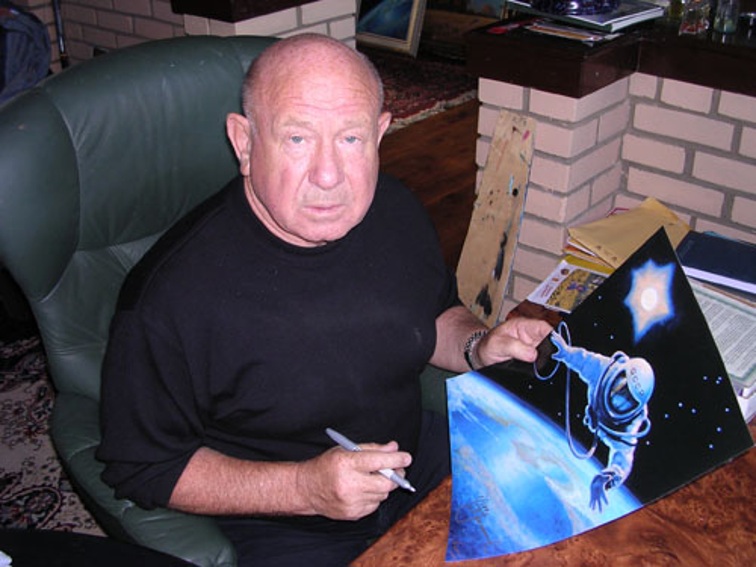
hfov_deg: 49.0
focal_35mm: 38
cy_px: 284
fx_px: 830
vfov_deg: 37.7
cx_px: 378
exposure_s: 1/60.1
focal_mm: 5.8
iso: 116
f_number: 2.8
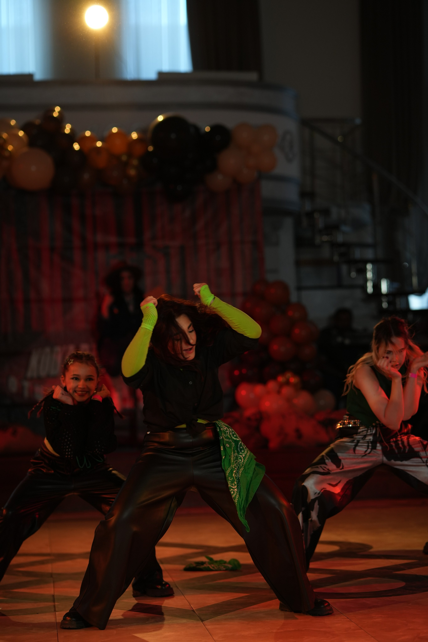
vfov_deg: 23.9
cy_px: 321
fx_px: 1516
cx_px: 214
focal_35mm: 85
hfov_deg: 16.1
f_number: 2.2
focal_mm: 85
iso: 800
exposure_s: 1/400
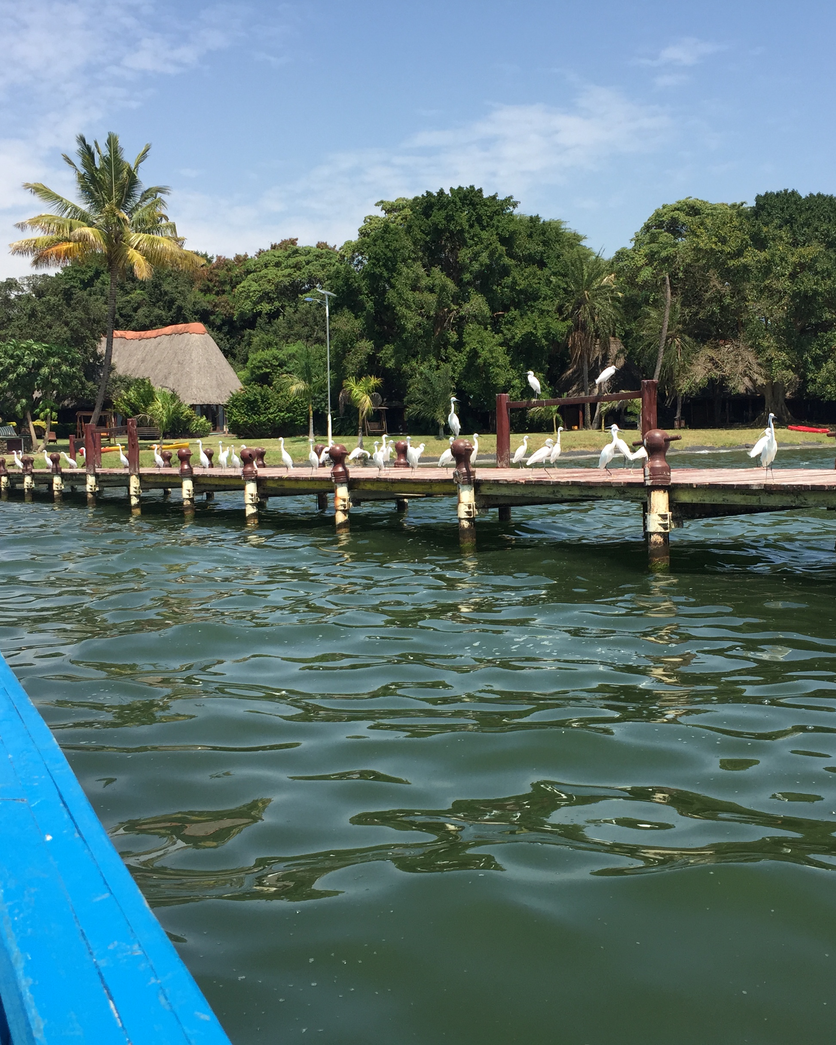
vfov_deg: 47.9
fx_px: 1175
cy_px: 519
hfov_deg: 39.1
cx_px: 475
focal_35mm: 38
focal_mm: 4.15
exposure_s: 1/1364
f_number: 2.2
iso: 32
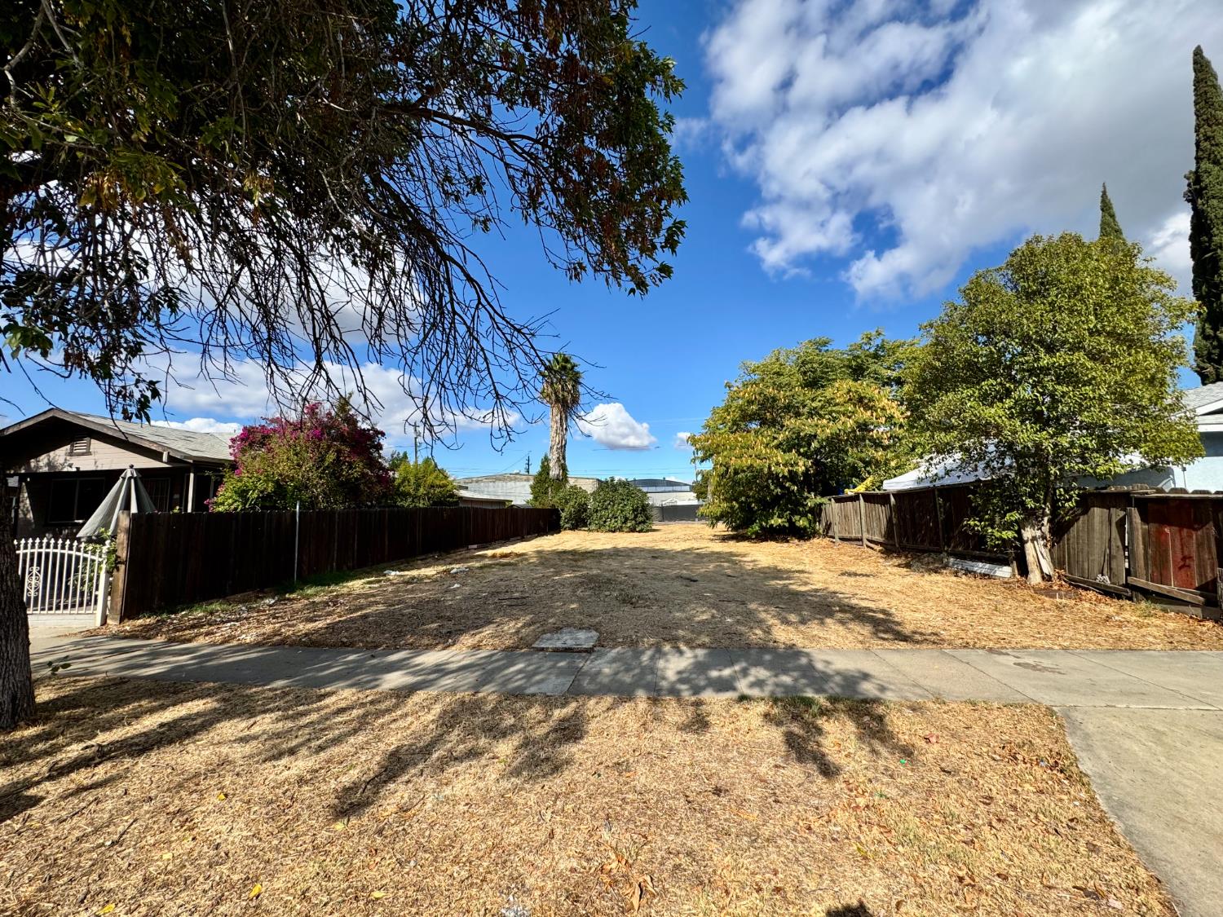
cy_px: 458
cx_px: 612
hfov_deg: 102.1
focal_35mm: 14
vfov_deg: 85.7
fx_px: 495
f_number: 2.2
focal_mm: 2.22
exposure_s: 1/2146
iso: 50
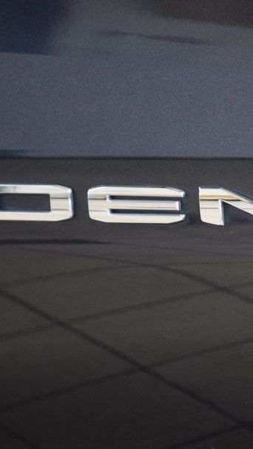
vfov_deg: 11.7
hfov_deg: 6.6
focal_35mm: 184
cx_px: 271
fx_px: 2196
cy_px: 227
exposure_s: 1/60
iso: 1600
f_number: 2.8
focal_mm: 70
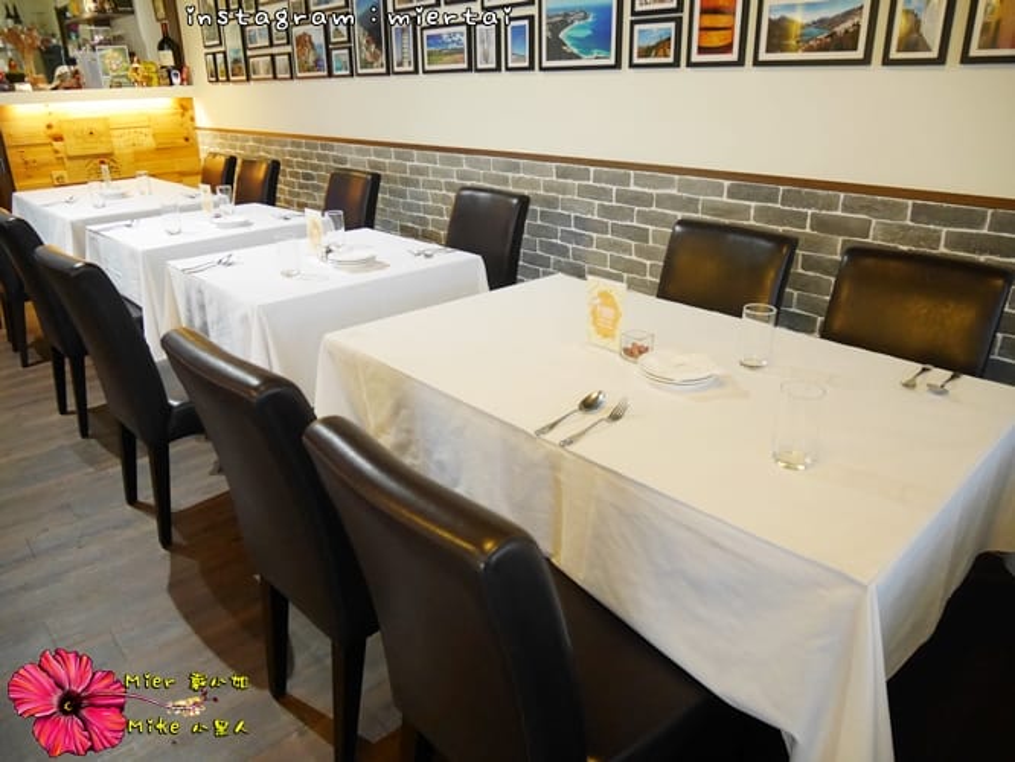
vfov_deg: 56.8
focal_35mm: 24
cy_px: 381
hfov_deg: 71.6
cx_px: 508
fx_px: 704
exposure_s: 1/60
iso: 2500
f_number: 3.5
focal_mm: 12
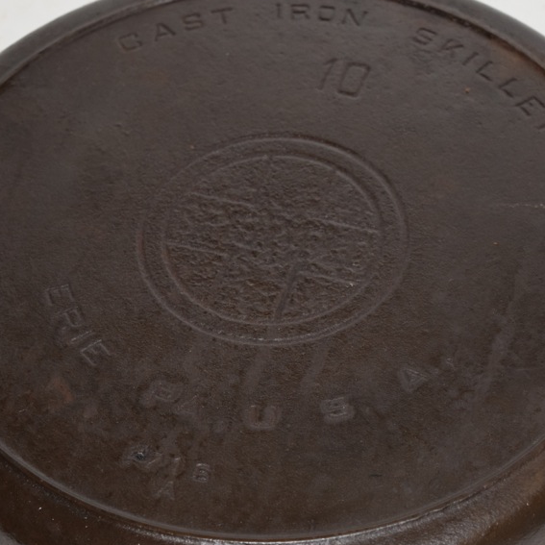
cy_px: 274
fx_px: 2204
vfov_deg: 14.1
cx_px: 273
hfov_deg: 14.1
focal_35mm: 124
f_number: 5.6
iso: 800
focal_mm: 55
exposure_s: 1/100
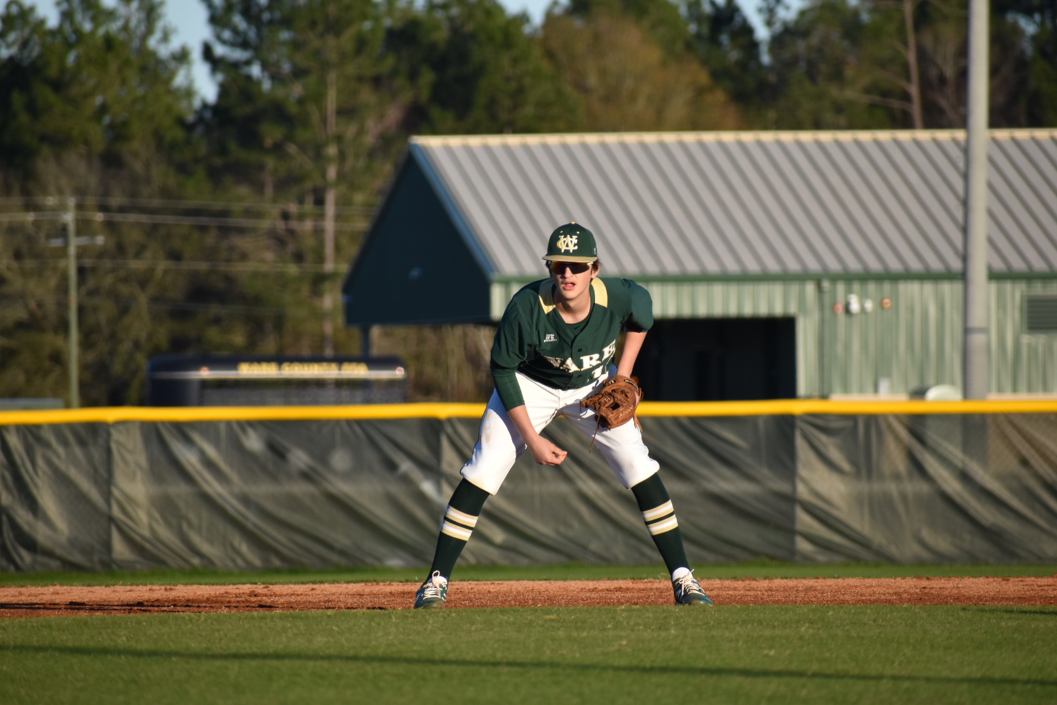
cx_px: 528
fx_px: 13211
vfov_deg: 3.1
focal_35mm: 450
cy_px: 352
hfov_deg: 4.6
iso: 400
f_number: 6.3
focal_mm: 300
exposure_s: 1/1250
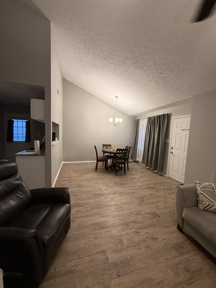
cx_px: 108
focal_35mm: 14
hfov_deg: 85.7
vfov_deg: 102.1
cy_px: 144
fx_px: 116
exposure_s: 1/60
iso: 250
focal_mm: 2.22
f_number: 2.2
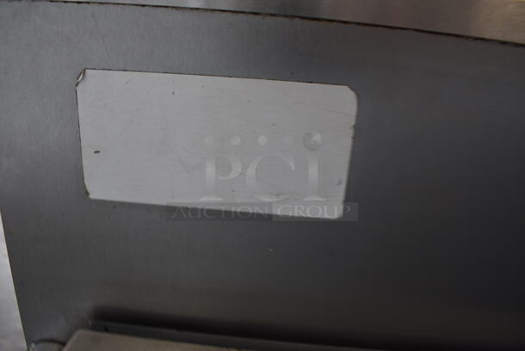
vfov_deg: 48.0
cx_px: 262
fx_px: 394
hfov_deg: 67.3
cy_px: 176
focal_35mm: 27
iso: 360
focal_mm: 18
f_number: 8
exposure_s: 1/60
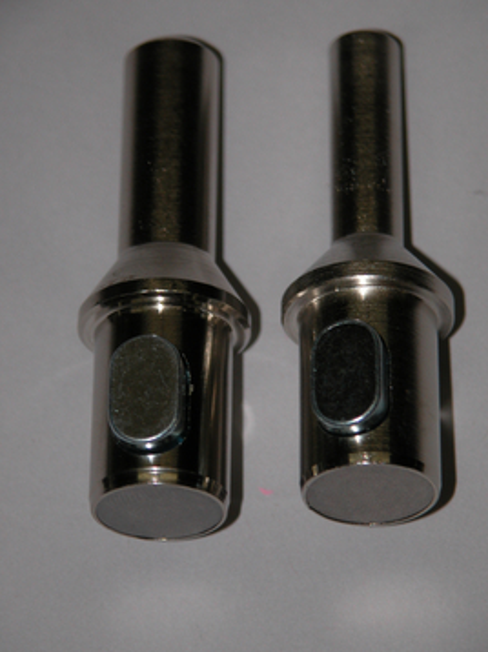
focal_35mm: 227
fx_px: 4272
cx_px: 242
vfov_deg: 8.7
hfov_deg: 6.5
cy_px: 324
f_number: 4.1
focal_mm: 52.4
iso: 100
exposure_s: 1/125
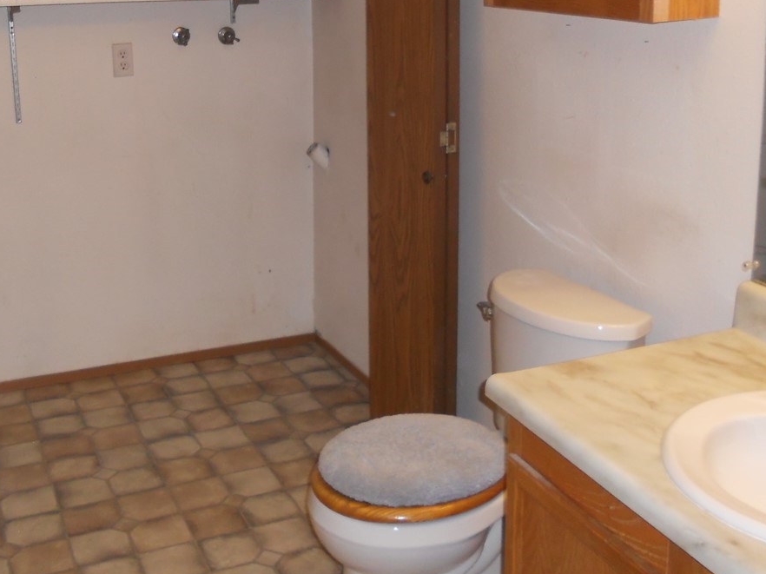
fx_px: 1084
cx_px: 351
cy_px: 141
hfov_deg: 38.9
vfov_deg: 29.2
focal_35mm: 49
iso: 200
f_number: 3.2
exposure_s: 1/25
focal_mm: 4.9
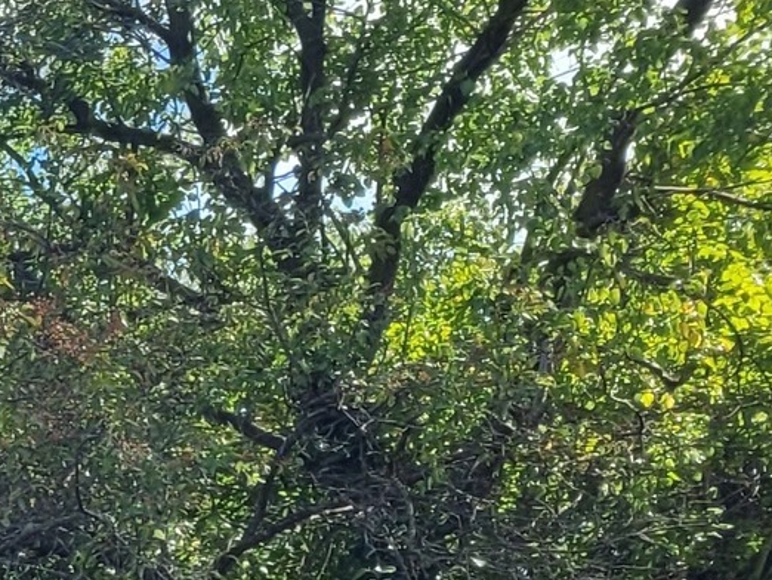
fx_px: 3414
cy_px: 1083
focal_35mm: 153
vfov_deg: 9.2
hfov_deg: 10.2
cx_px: -1387
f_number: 1.8
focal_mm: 5.4
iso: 40
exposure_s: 1/1087
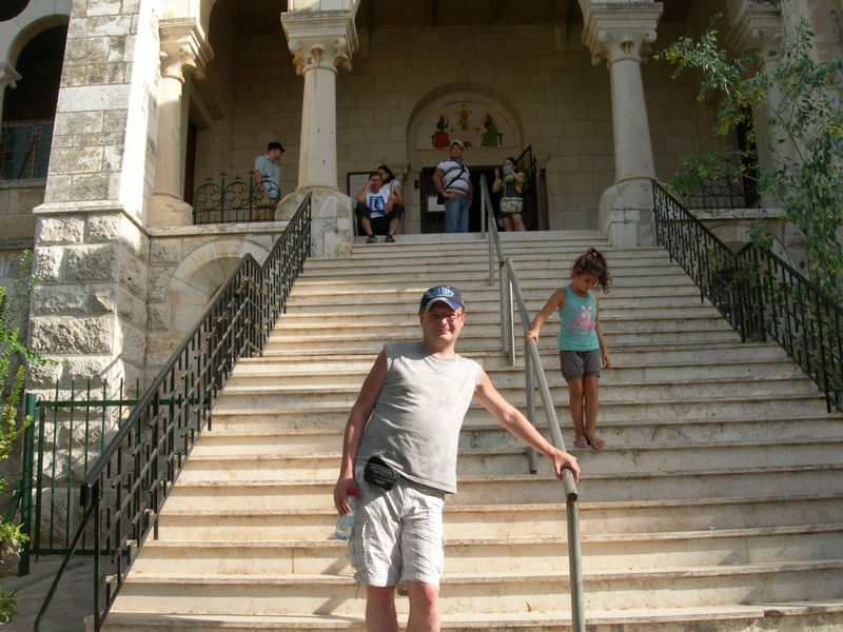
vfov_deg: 37.7
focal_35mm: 38
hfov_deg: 49.0
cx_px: 422
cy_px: 316
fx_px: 925
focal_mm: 7.8
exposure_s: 1/314
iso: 50
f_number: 4.8
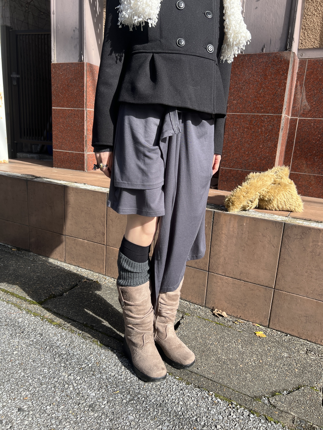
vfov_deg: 67.3
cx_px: 162
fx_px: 323
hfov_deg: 53.1
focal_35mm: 26
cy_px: 215
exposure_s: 1/1361
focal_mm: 5.7
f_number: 1.5
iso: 50
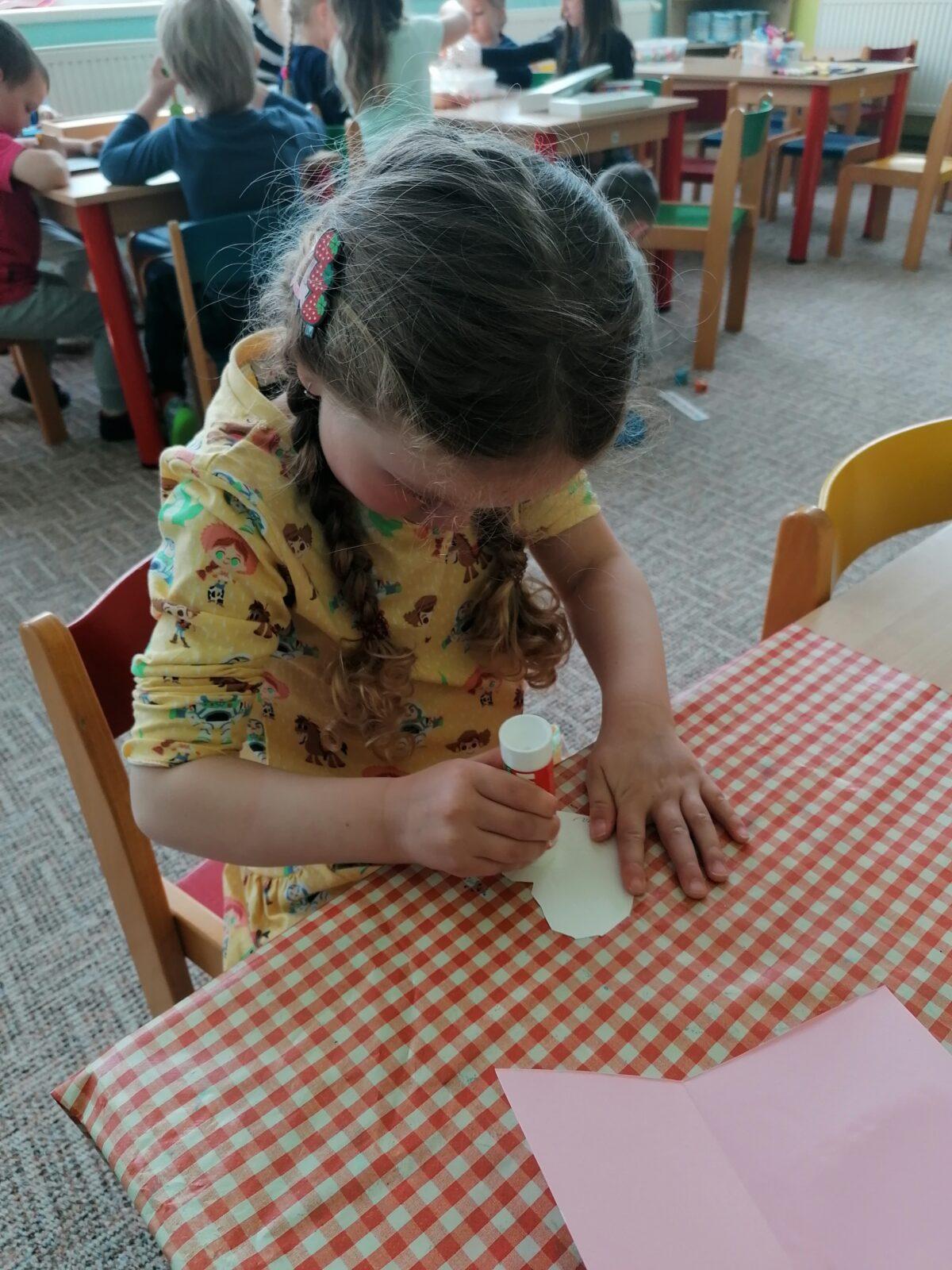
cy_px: 635
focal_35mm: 27
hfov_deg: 51.4
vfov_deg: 65.3
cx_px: 476
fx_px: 990
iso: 80
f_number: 1.8
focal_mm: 4.75
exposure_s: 1/100
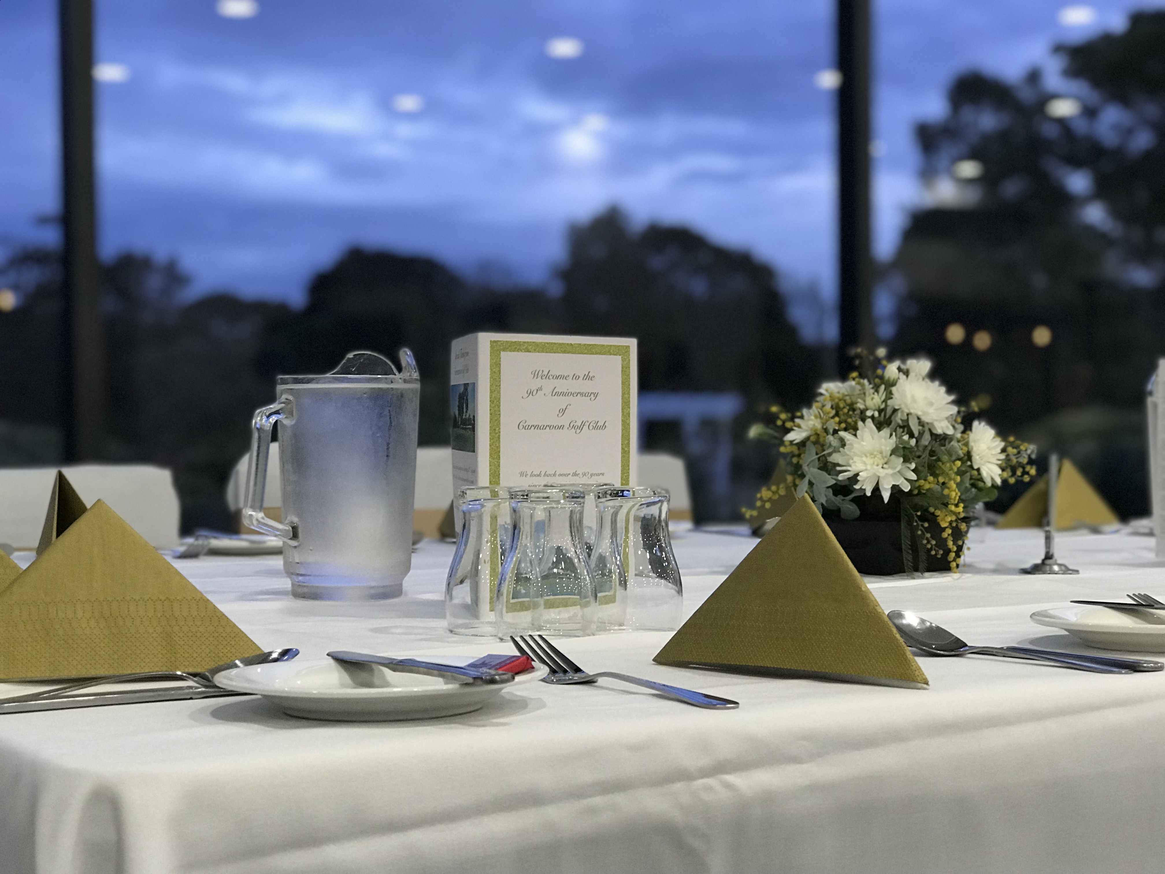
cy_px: 437
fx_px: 1918
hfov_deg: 33.8
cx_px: 582
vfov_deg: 25.7
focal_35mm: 57
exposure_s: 1/50
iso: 160
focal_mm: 6.6
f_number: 2.8
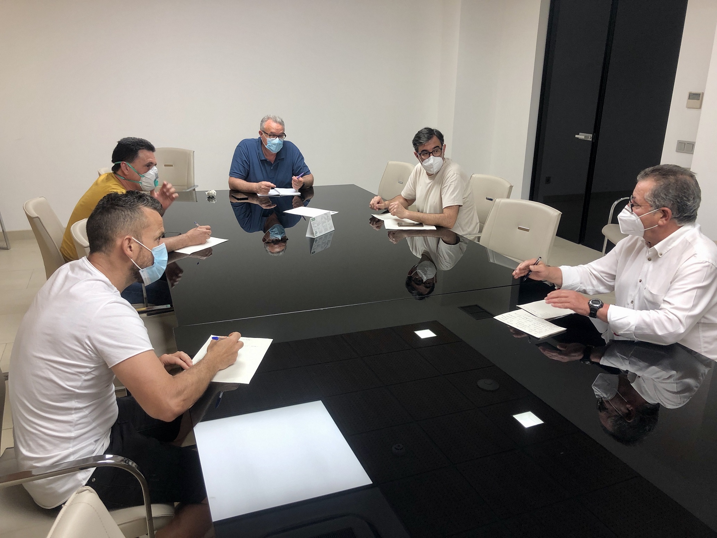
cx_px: 358
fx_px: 580
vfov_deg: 49.8
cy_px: 269
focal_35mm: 28
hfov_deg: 63.4
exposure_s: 1/50
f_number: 1.8
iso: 25
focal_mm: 3.99
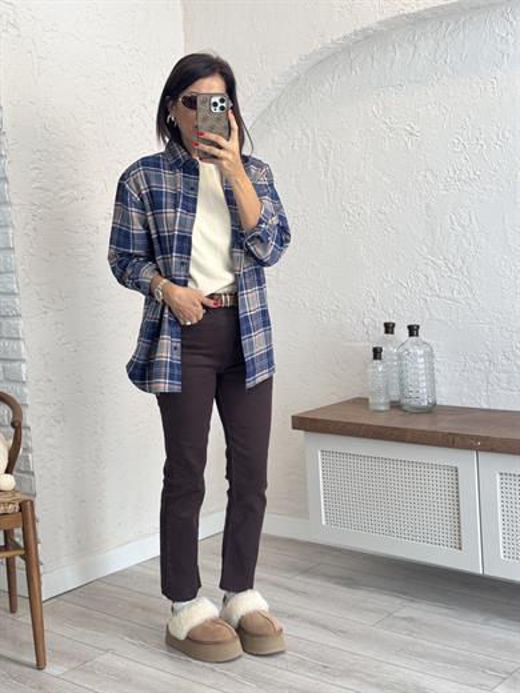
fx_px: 961
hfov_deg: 30.3
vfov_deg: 39.7
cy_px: 346
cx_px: 260
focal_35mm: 48
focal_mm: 6.76
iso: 100
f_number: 1.78
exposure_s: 1/119
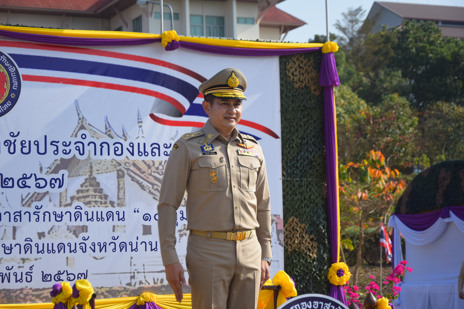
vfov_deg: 14.7
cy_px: 154
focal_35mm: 93
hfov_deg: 21.9
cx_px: 232
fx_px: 1199
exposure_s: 1/2500
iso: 640
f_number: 5.3
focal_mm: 62
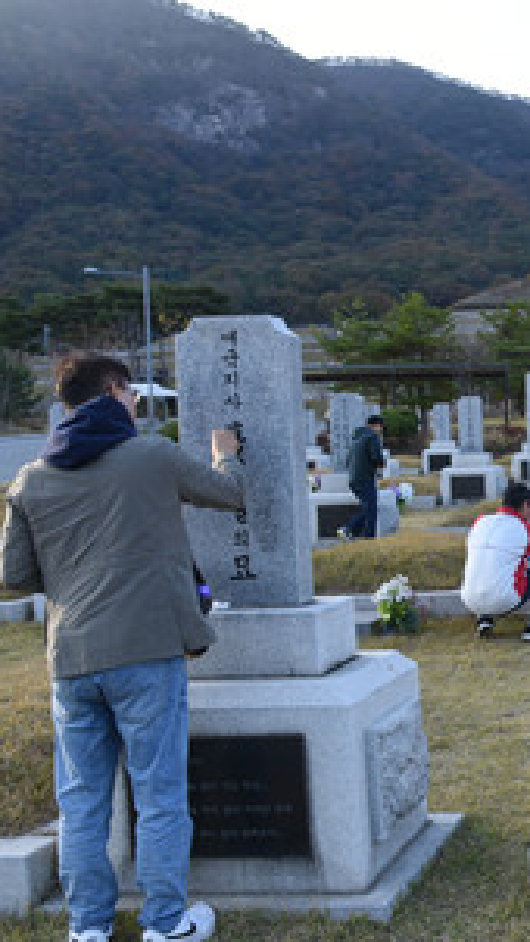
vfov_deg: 41.3
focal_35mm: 50
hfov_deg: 20.4
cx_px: 807
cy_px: 499
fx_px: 1249
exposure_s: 1/200
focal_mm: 24
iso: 400
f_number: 7.1
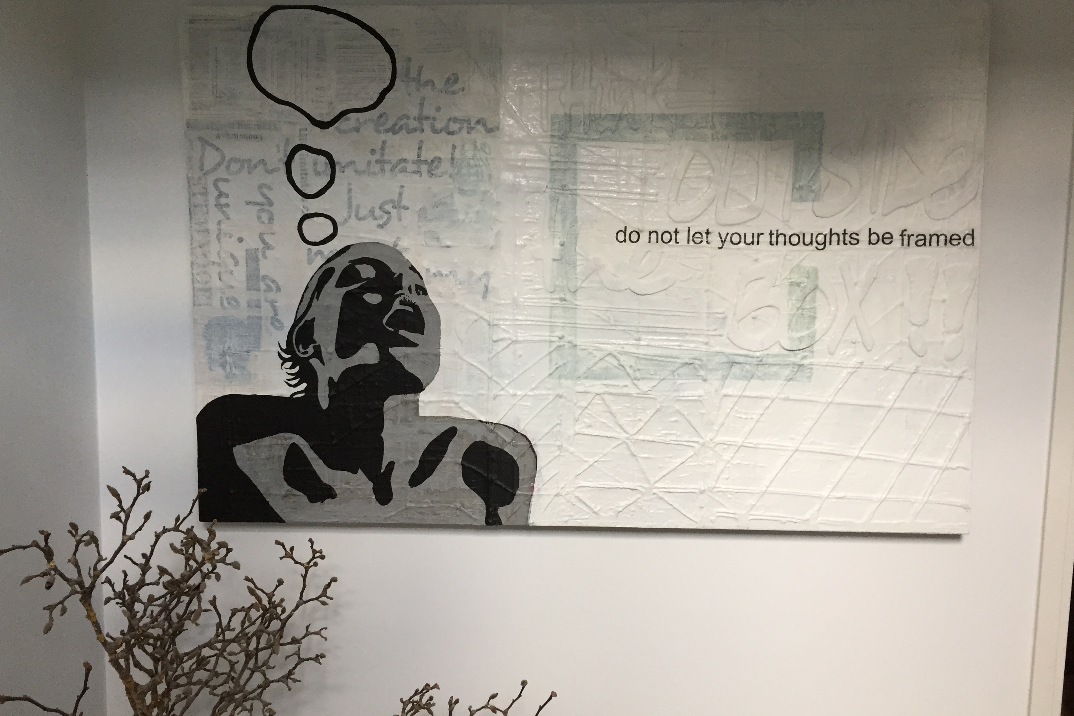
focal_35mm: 31
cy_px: 343
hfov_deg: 60.3
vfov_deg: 42.3
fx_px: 925
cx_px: 525
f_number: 2.2
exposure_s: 1/33
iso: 64
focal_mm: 4.15
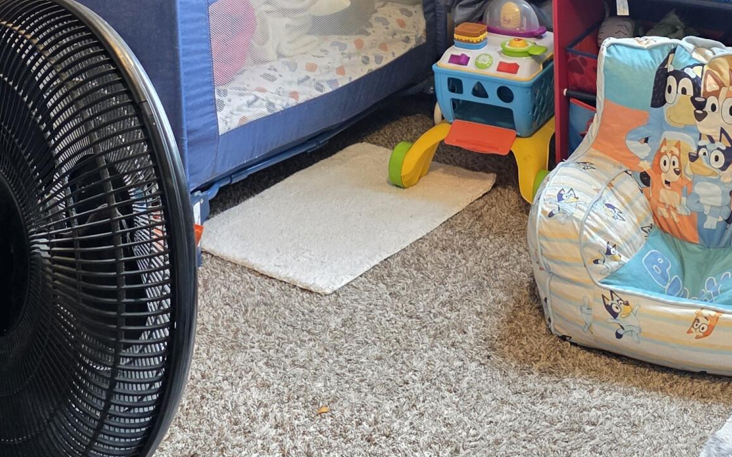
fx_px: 1277
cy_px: -232
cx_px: 332
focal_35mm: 64
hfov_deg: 32.0
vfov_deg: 18.1
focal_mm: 6.3
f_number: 1.7
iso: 640
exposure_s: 1/120
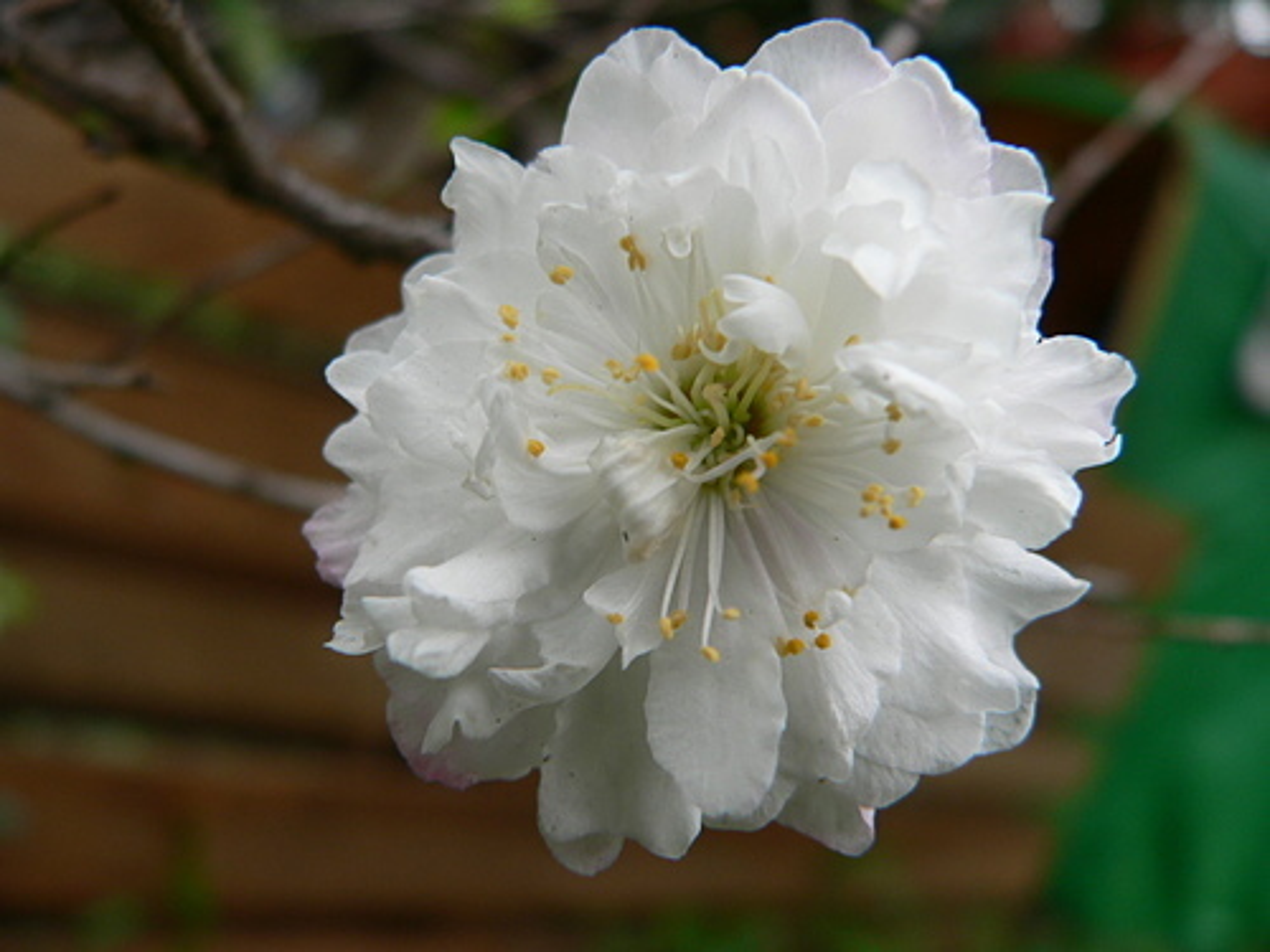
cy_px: 476
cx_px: 635
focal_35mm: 36
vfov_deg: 39.7
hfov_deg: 51.4
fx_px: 1321
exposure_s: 1/60
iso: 80
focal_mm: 6
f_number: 2.8
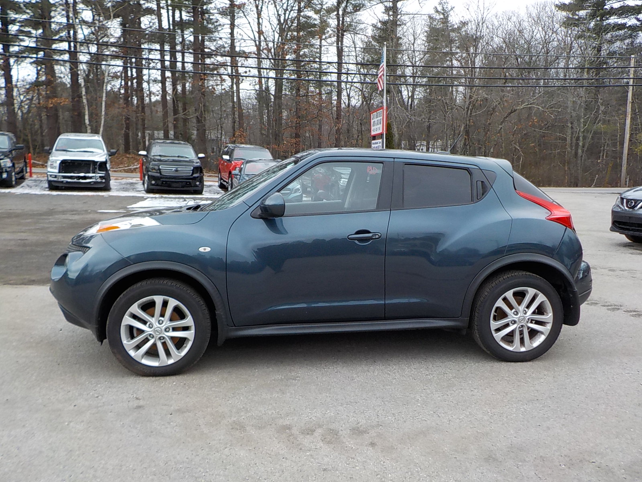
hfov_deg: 60.0
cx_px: 321
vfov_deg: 46.8
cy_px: 241
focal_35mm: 30
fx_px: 556
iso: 125
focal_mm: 4.1
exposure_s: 1/160
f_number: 3.3
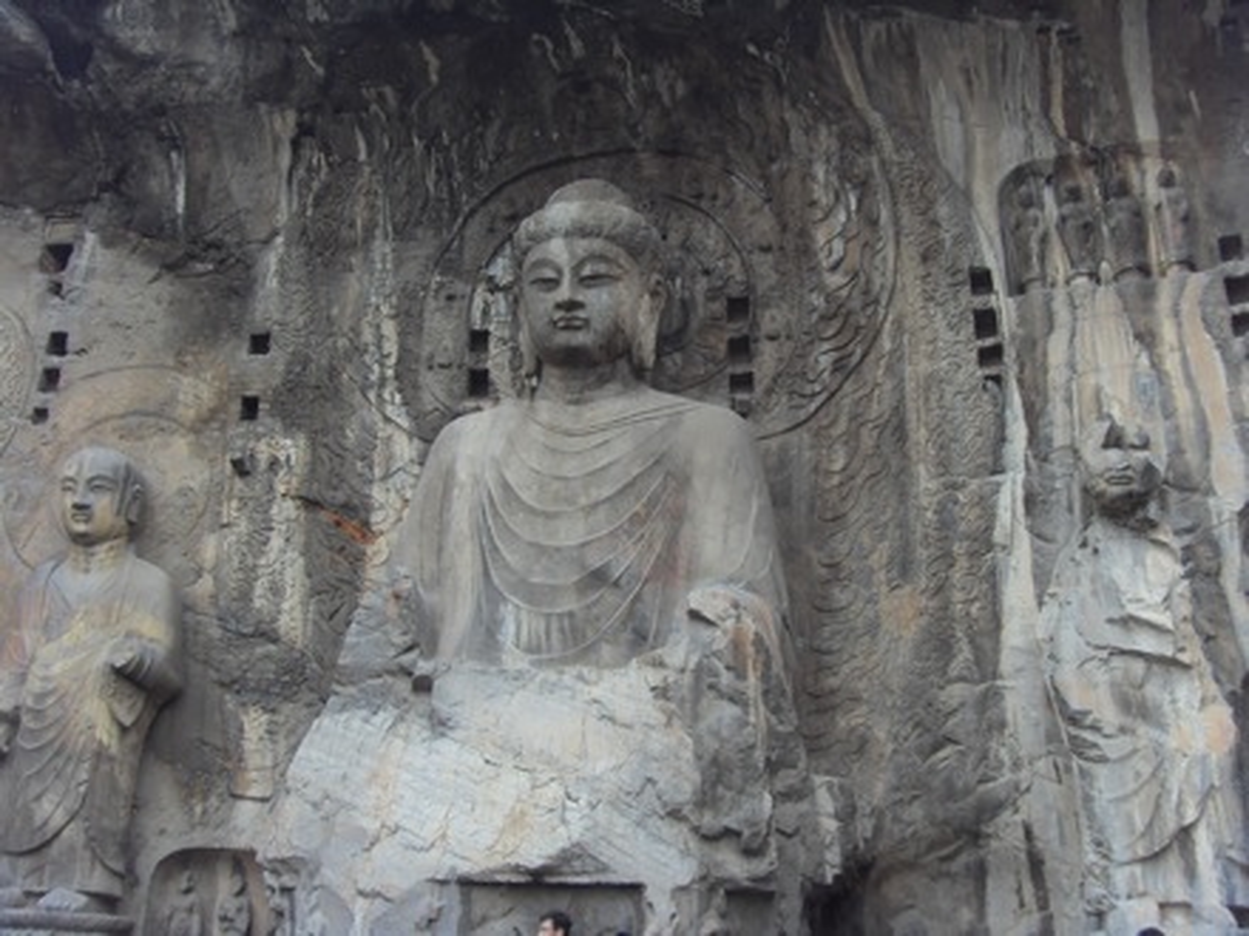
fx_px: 1407
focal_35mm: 39
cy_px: 468
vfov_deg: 36.8
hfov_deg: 47.9
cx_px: 624
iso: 100
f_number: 3.5
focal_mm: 6.6
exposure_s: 1/90
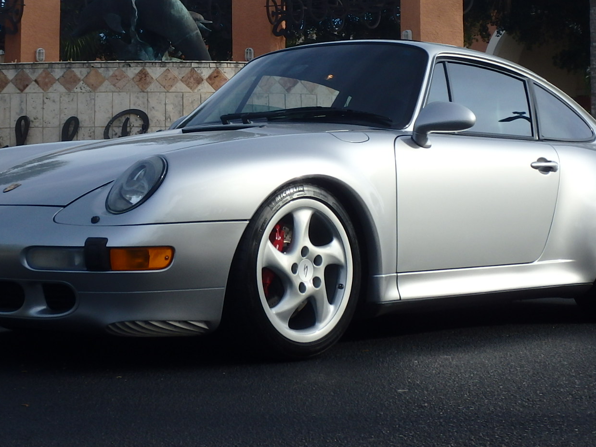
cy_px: 106
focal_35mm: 76
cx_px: 265
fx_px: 1308
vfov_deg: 19.2
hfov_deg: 25.6
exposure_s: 1/500
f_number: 5.2
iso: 125
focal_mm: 8.7
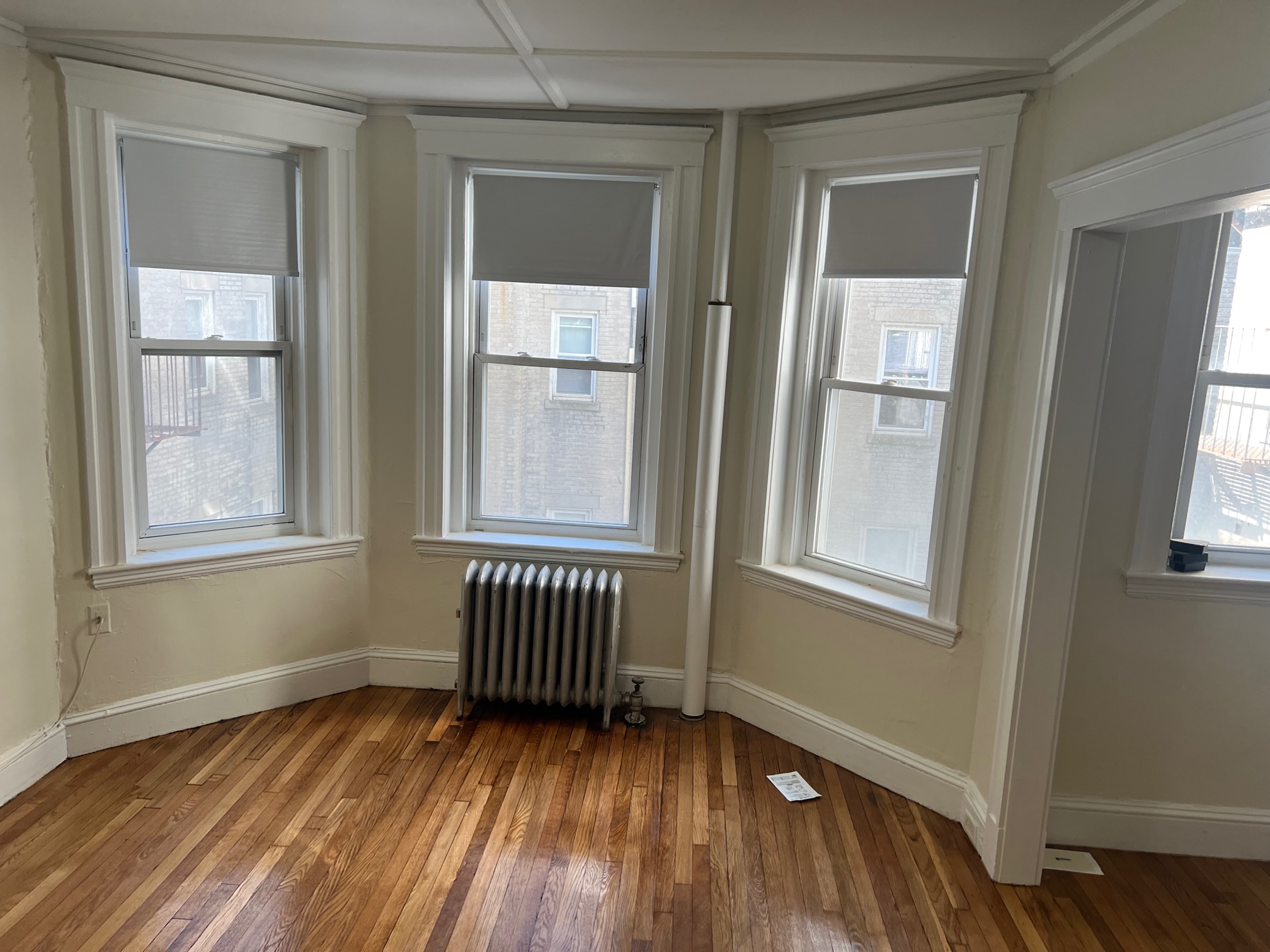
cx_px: 635
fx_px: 954
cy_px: 476
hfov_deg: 67.3
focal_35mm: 26
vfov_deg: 53.1
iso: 80
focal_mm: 5.7
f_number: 1.5
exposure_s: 1/120
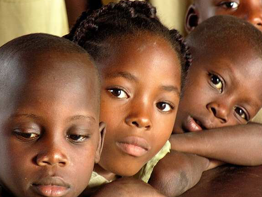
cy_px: 105
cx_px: 120
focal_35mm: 376
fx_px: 2845
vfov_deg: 4.0
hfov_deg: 5.3
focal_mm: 86
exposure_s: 1/8
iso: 200
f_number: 5.1
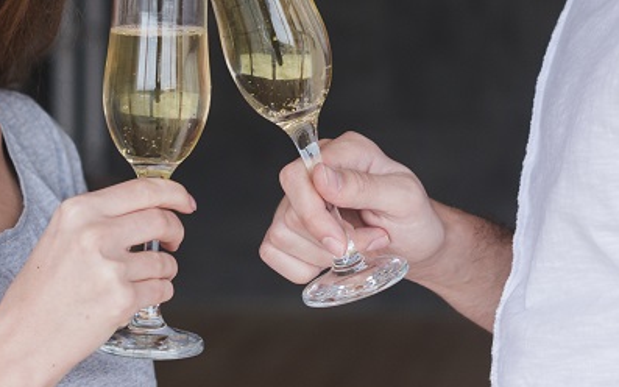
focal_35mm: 154
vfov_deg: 8.4
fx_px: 2598
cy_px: -76
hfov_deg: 13.6
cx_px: 273
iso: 400
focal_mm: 50
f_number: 3.2
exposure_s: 1/160
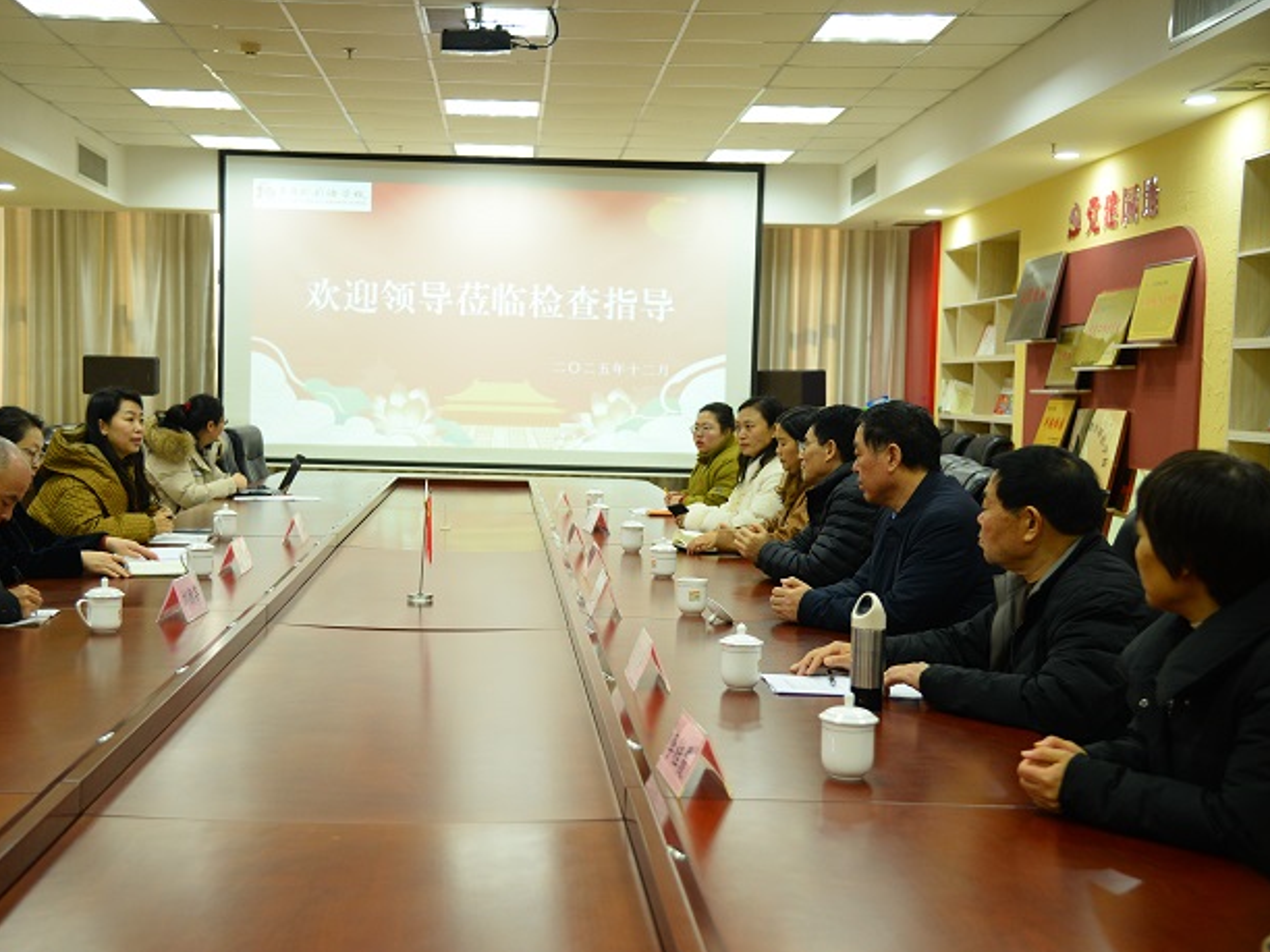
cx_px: 556
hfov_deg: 42.9
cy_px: 472
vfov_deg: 32.9
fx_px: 1614
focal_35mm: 44
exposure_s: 1/60
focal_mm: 40
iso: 1000
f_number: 4
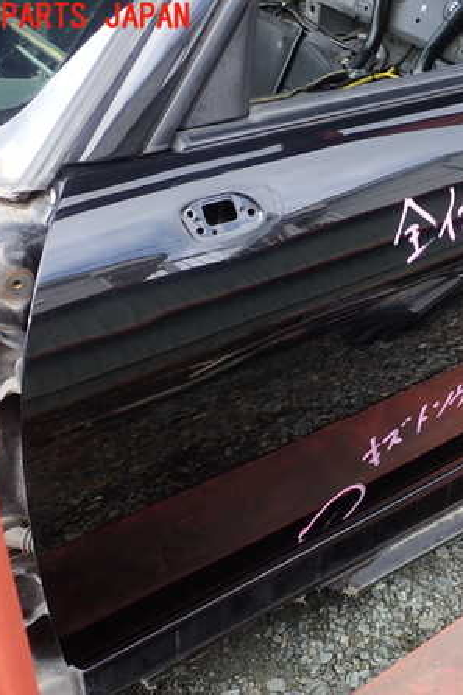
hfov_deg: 31.0
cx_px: 374
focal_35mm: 42
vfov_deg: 46.4
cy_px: 349
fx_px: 811
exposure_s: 1/100
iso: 100
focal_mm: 5.4
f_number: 3.2
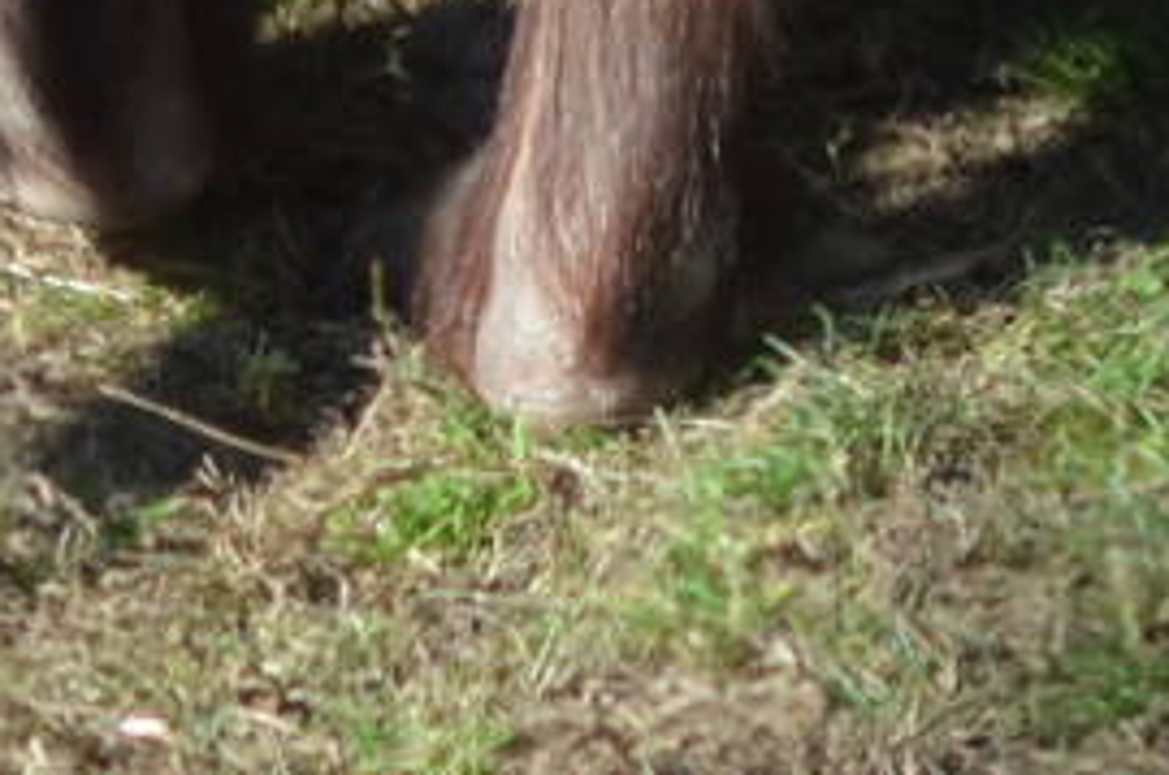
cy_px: -1507
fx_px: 20162
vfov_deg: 2.2
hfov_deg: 3.3
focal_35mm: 622
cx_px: 1347
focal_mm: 70
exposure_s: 1/500
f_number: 5.6
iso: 360
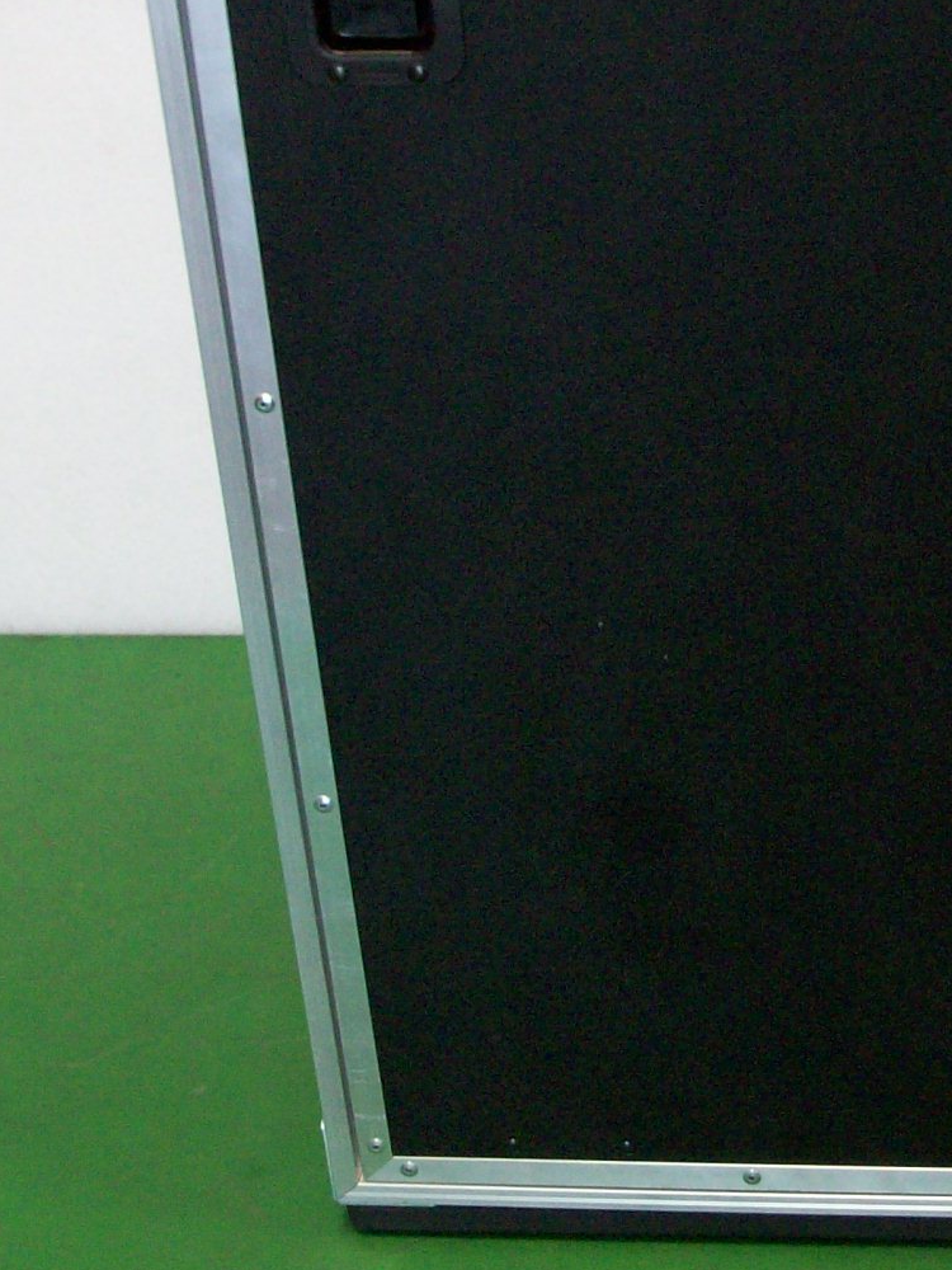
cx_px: 1054
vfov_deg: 22.7
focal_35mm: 86
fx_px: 3154
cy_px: 485
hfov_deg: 16.6
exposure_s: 1/65.1
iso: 160
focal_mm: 7.1
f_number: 3.2
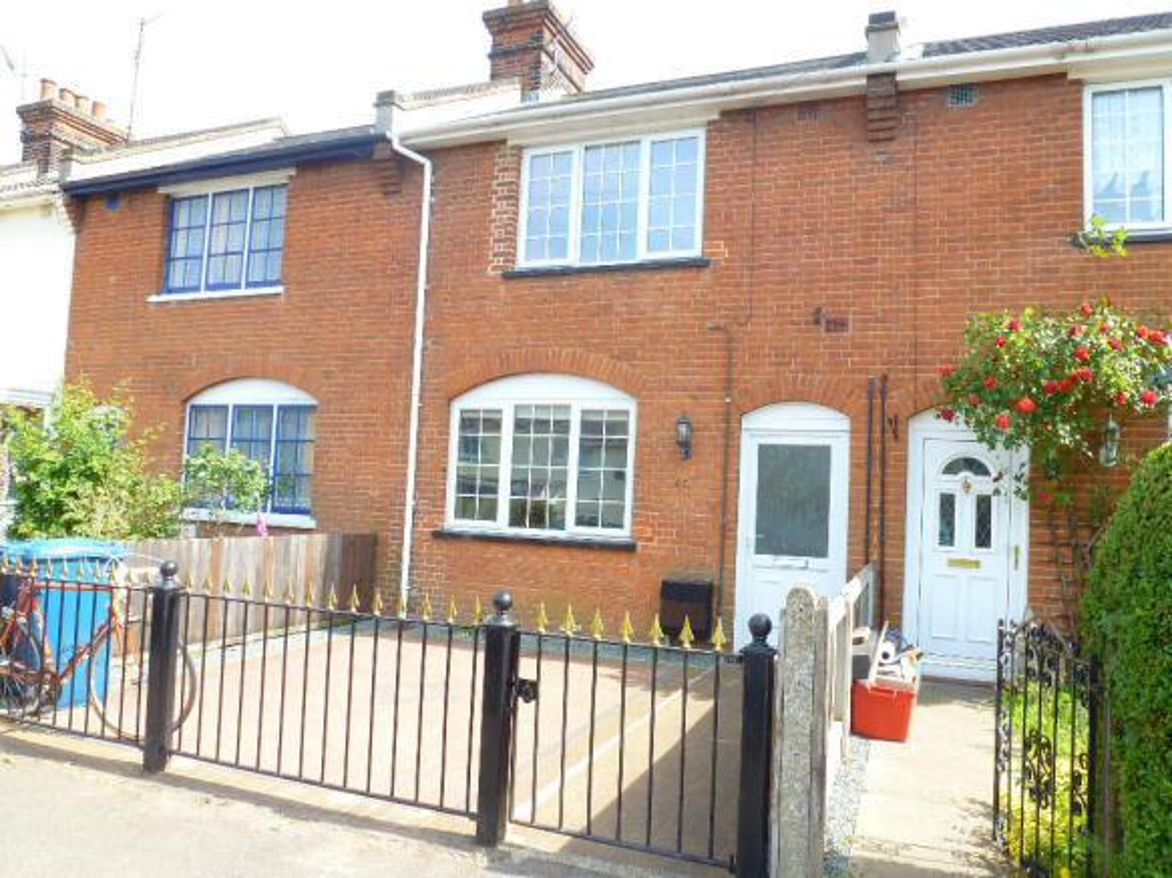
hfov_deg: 71.6
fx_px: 812
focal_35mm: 24
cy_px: 439
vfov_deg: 56.8
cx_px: 586
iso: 100
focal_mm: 4.3
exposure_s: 1/100
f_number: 4
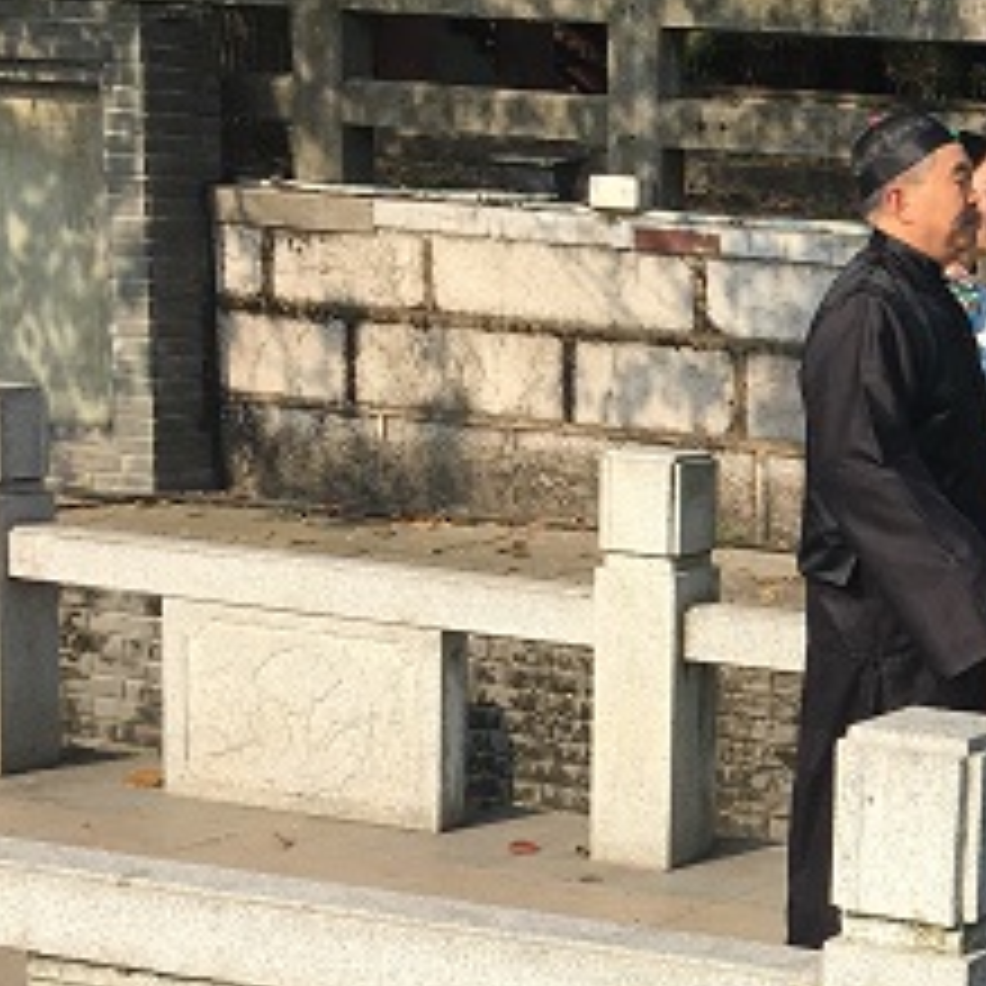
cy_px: 664
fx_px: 2643
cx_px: 1391
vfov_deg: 21.1
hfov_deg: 19.0
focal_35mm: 82
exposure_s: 1/1282
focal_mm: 4.15
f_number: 2.2
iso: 25
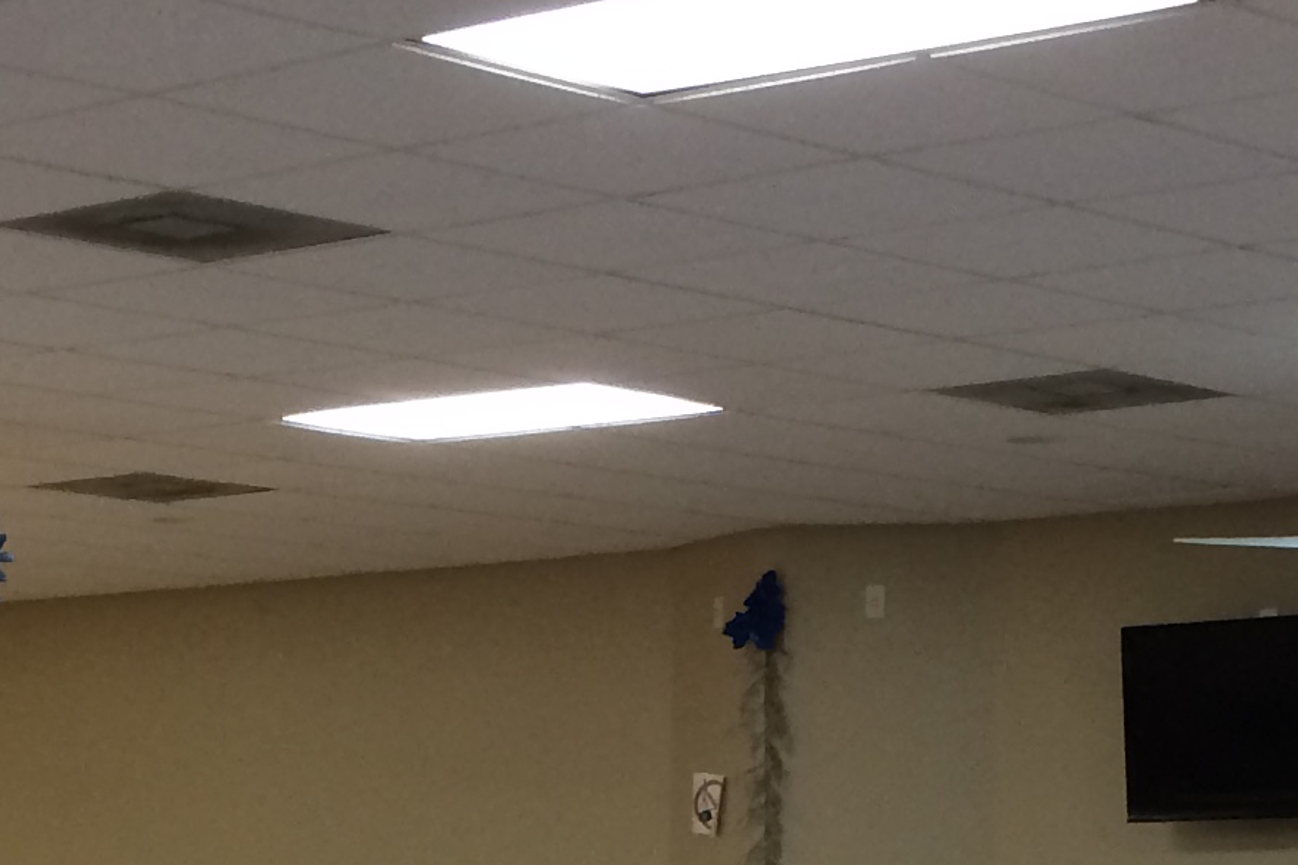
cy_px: 1393
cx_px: 678
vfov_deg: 11.7
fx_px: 4001
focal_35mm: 111
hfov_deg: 18.4
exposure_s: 1/30
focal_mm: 4.15
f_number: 2.2
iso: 50
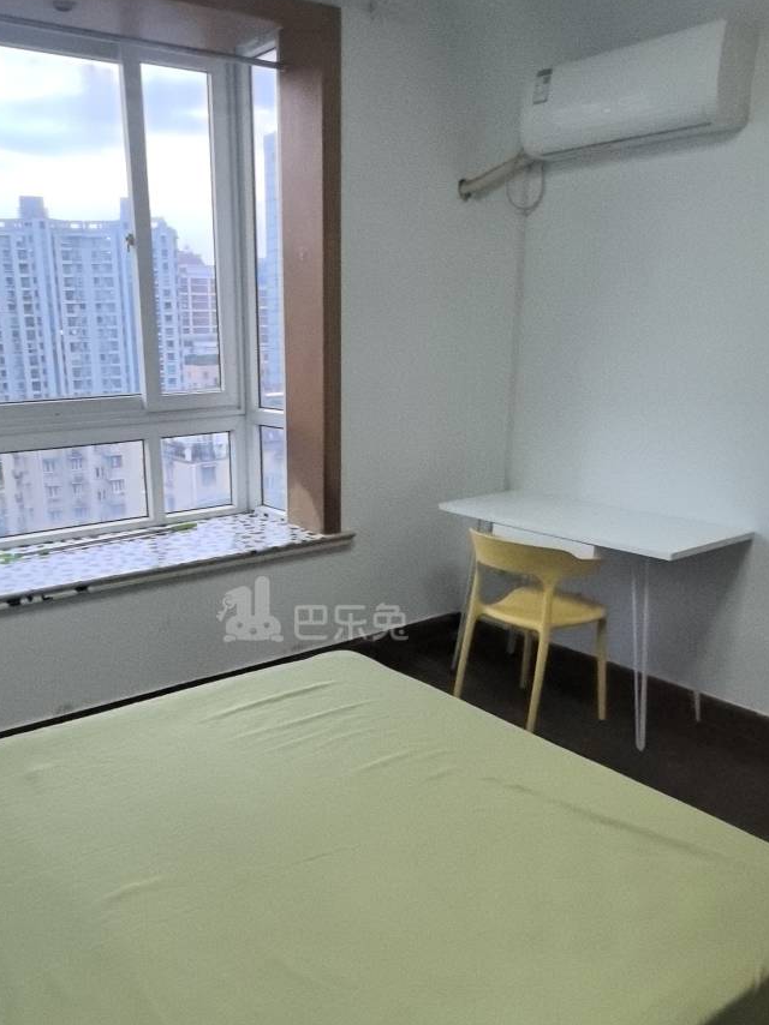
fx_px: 889
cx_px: 312
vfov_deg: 59.5
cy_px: 610
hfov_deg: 46.5
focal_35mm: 30
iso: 250
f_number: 2.2
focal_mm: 1.95
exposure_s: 1/50
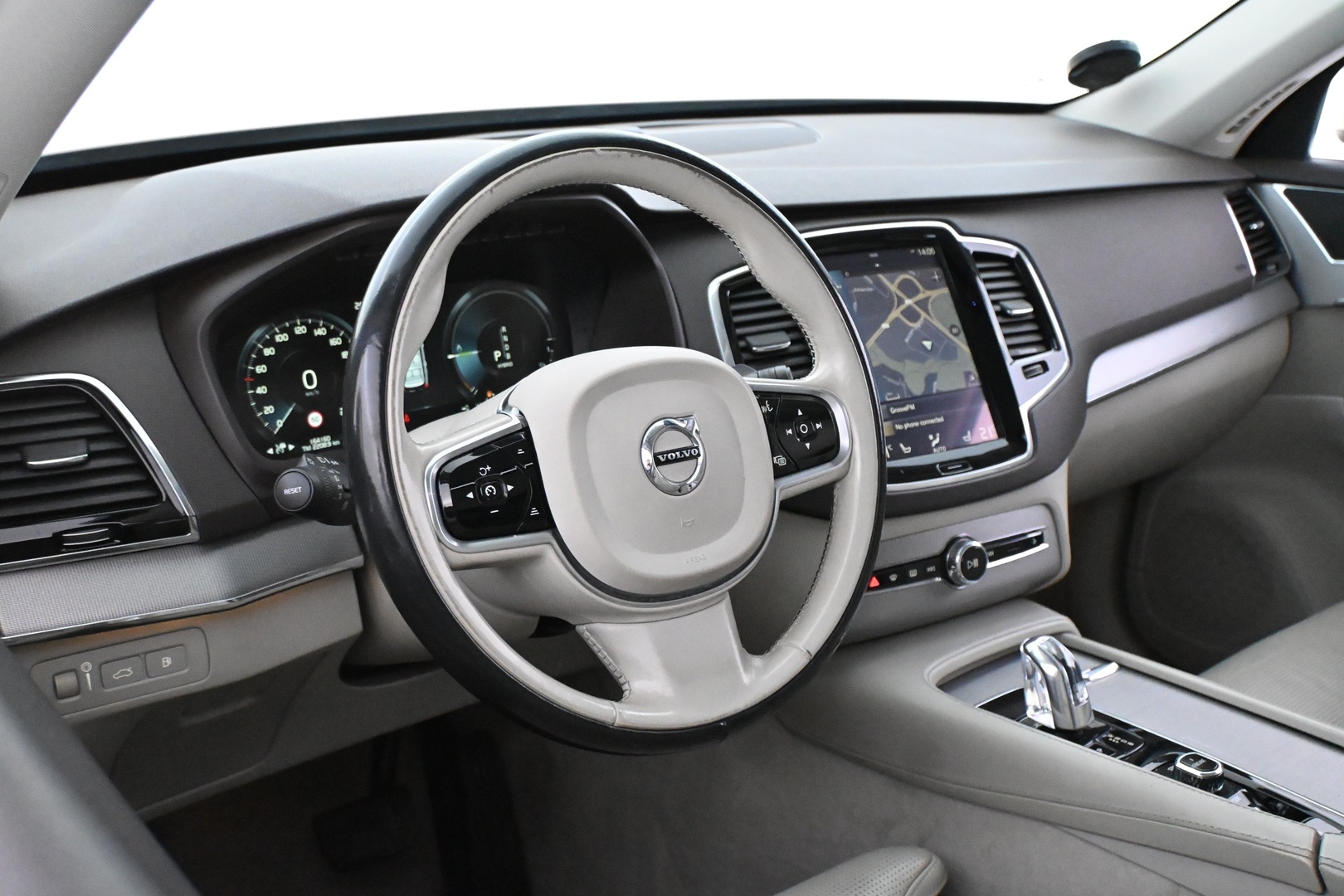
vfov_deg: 36.2
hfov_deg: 52.2
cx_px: 672
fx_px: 1372
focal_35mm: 37
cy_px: 448
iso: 9000
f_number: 4.2
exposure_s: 1/60
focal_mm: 24.5
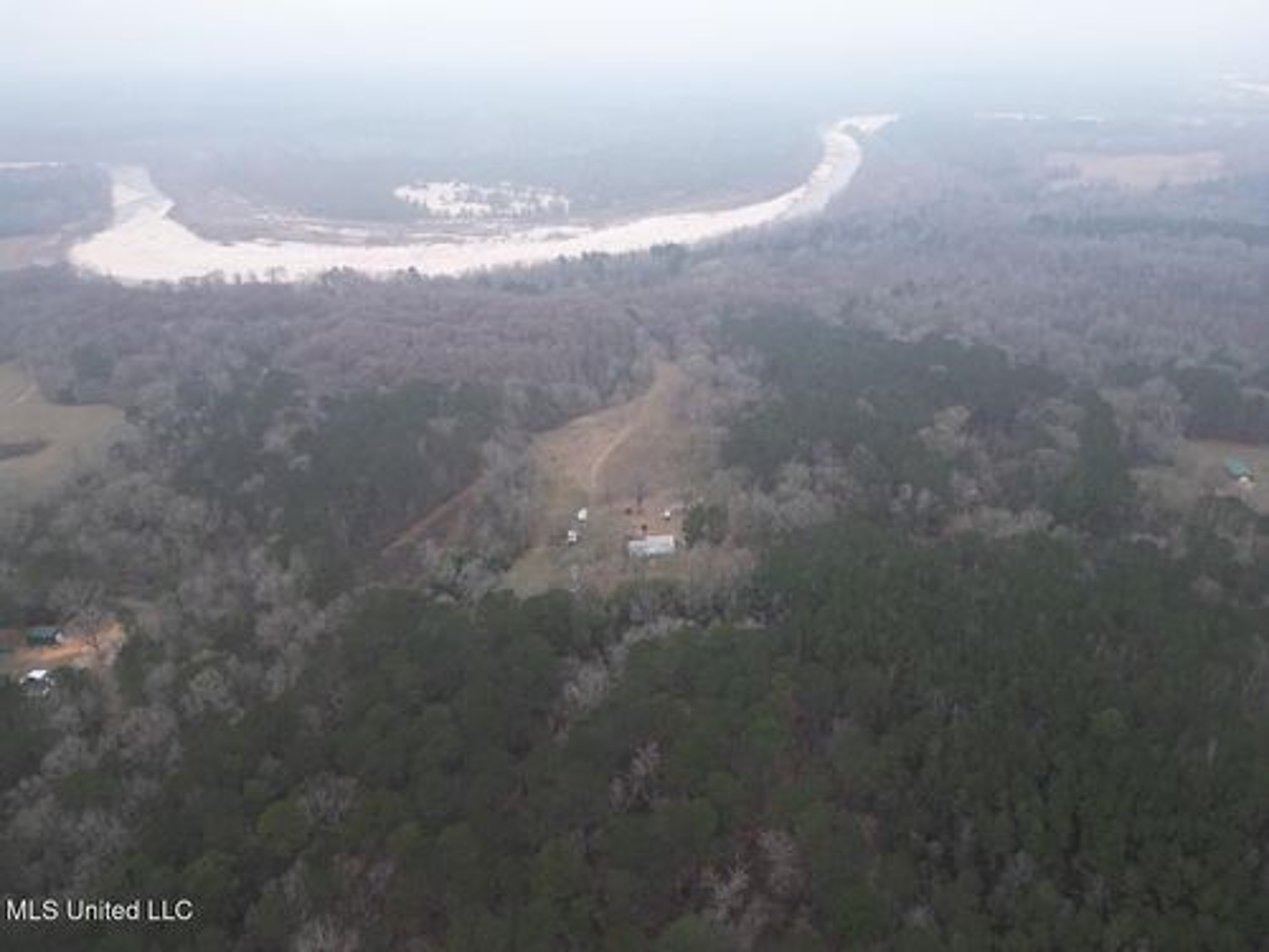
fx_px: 880
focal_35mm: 24
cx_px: 634
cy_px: 476
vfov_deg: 56.8
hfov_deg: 71.6
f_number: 1.7
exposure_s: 1/640
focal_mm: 6.72
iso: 100
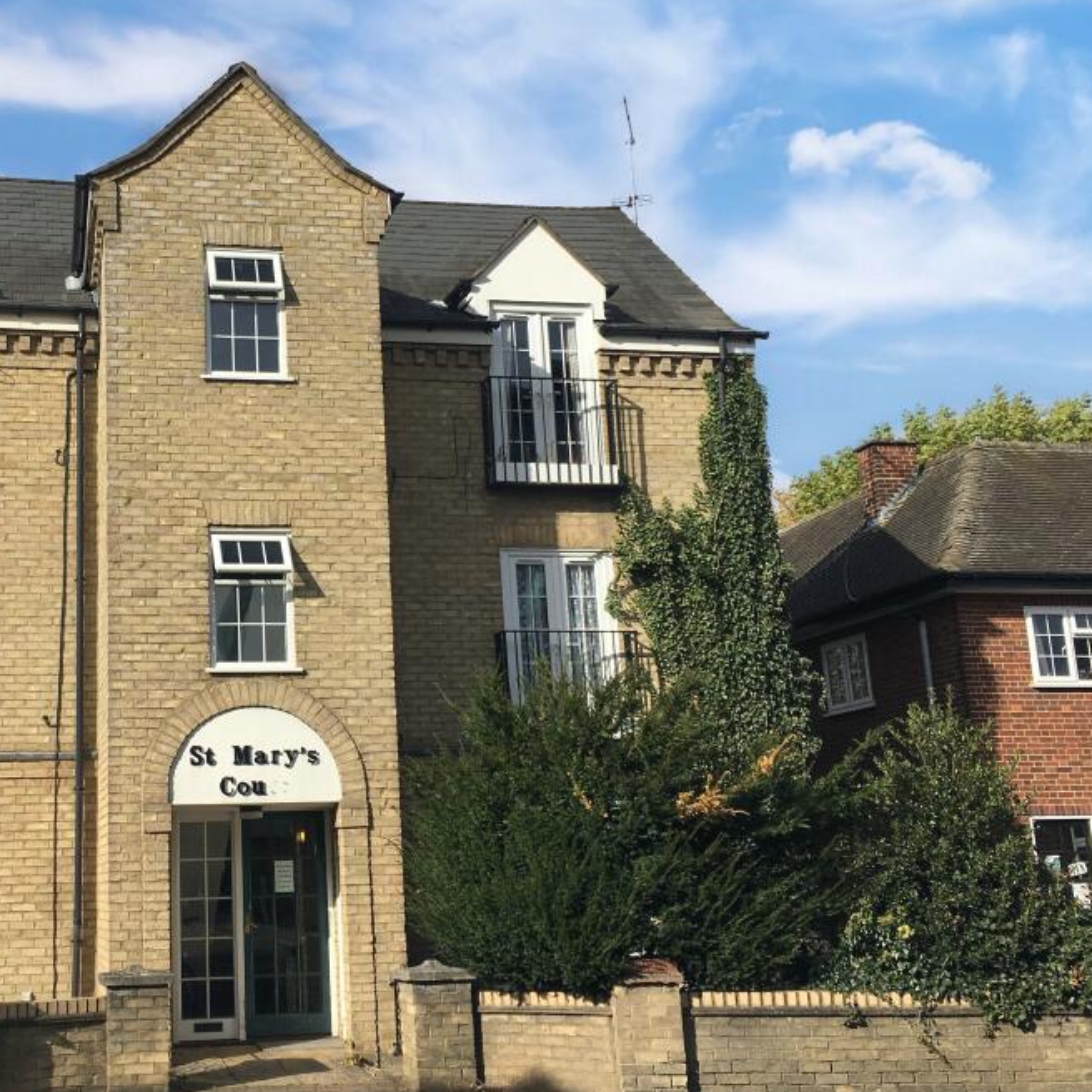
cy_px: 579
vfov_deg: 41.8
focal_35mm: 40
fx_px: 1428
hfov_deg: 40.4
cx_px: 246
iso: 25
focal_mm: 4.15
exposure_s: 1/2137
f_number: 2.2
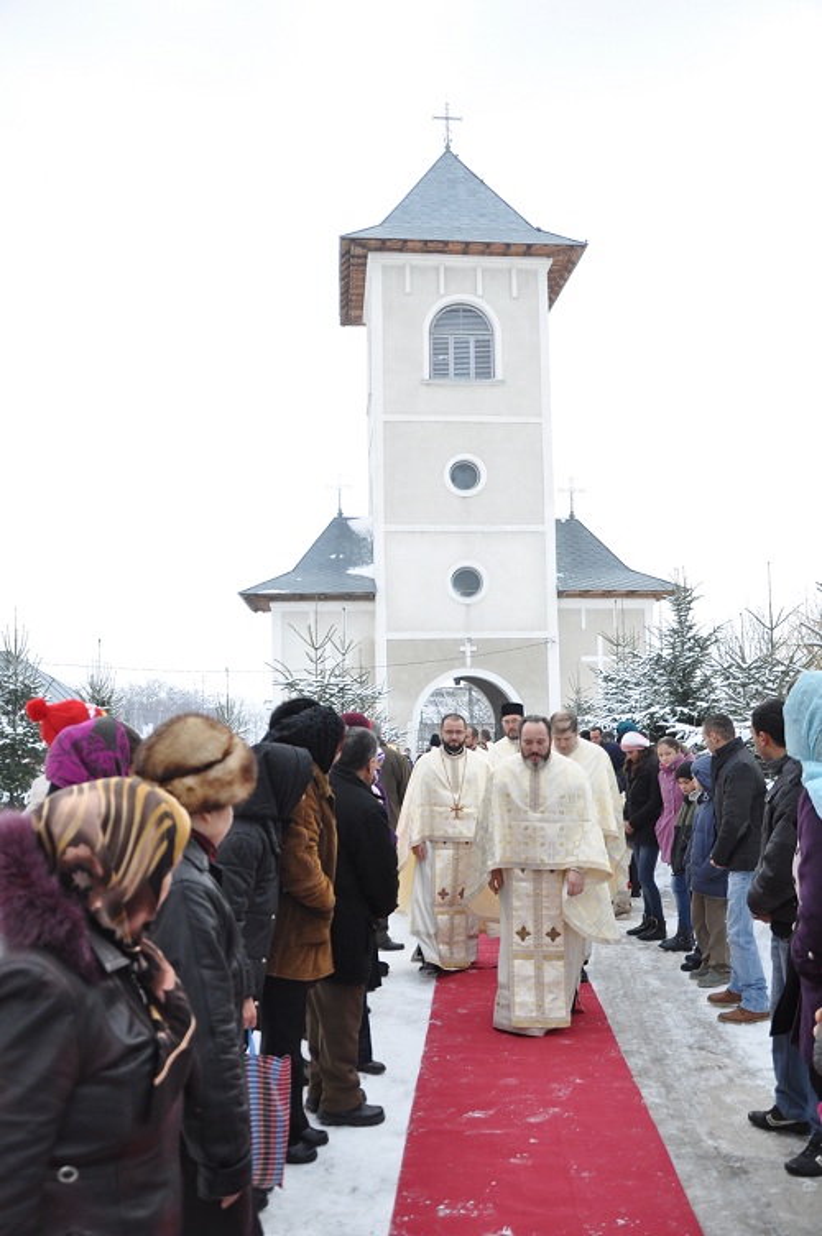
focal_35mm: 32
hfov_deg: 41.6
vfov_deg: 59.5
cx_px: 411
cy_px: 618
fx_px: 1081
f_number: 10
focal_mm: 21
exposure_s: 1/400
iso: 500
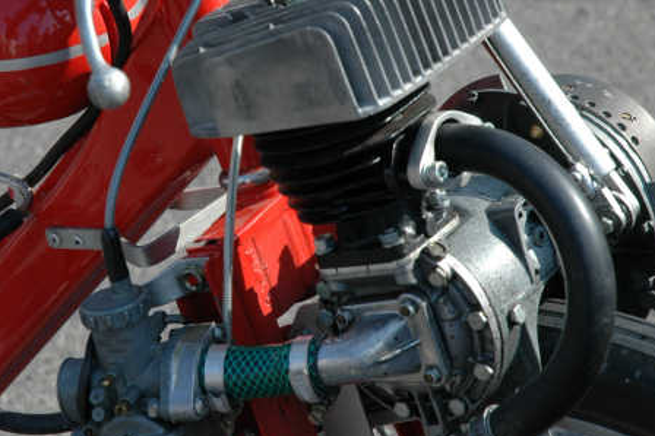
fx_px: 2982
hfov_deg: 12.5
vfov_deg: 8.4
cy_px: 141
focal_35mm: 164
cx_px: 253
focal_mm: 70
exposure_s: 1/250
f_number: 8
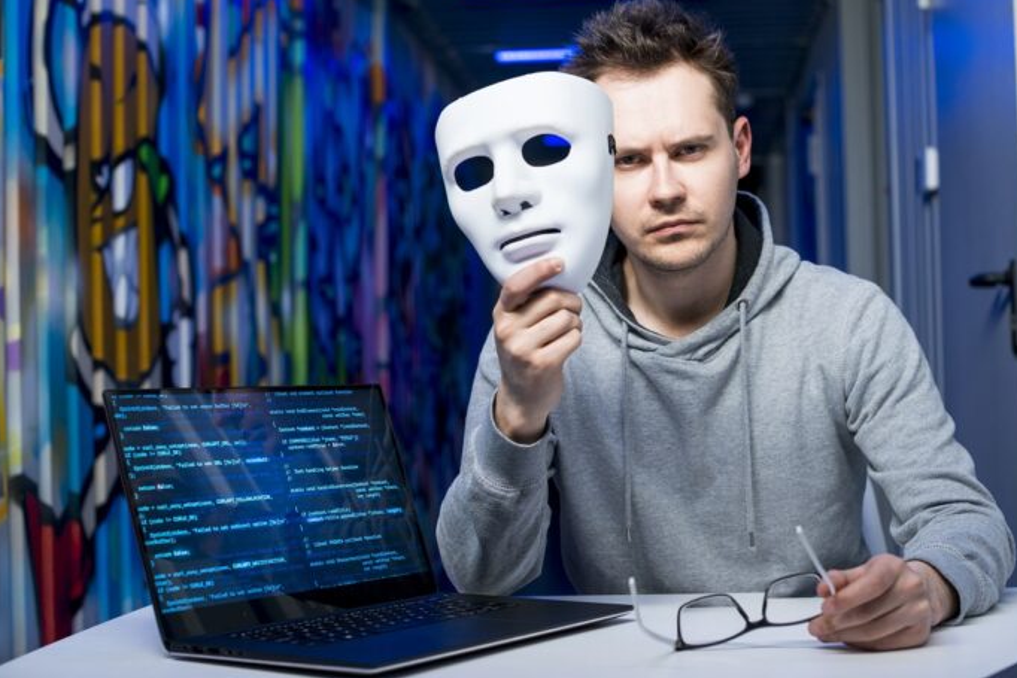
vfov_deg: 24.6
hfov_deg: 36.2
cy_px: 337
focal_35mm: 55
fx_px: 1554
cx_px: 547
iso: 400
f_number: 4
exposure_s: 1/80
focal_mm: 50
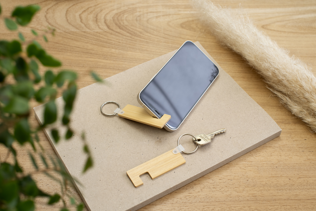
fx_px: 457
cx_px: 156
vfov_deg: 26.0
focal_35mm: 52
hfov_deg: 38.2
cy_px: 106
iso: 500
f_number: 8
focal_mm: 50
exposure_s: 1/20
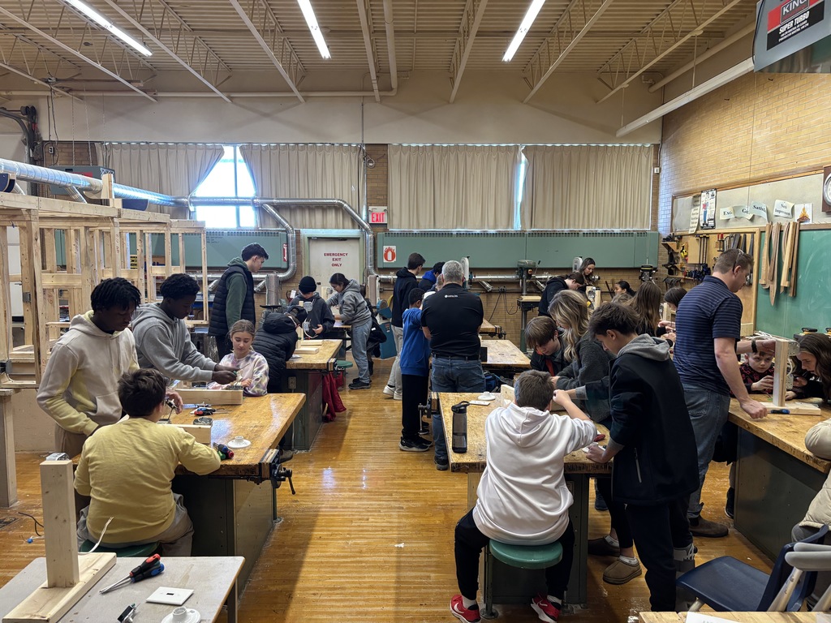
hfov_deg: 67.3
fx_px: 624
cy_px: 312
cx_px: 416
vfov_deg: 53.1
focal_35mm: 26
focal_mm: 5.96
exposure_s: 1/60
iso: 250
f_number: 1.6
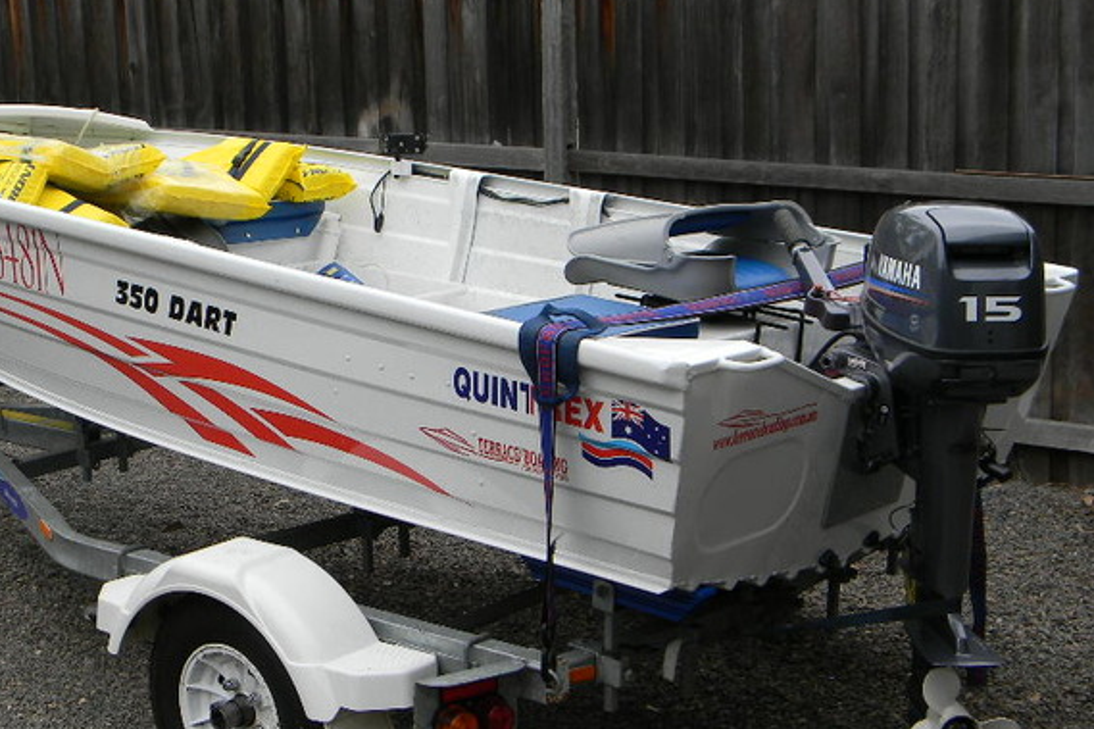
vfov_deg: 22.6
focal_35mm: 60
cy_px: 367
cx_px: 386
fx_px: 1823
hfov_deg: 33.2
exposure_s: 1/307
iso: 80
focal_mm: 7.3
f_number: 3.8
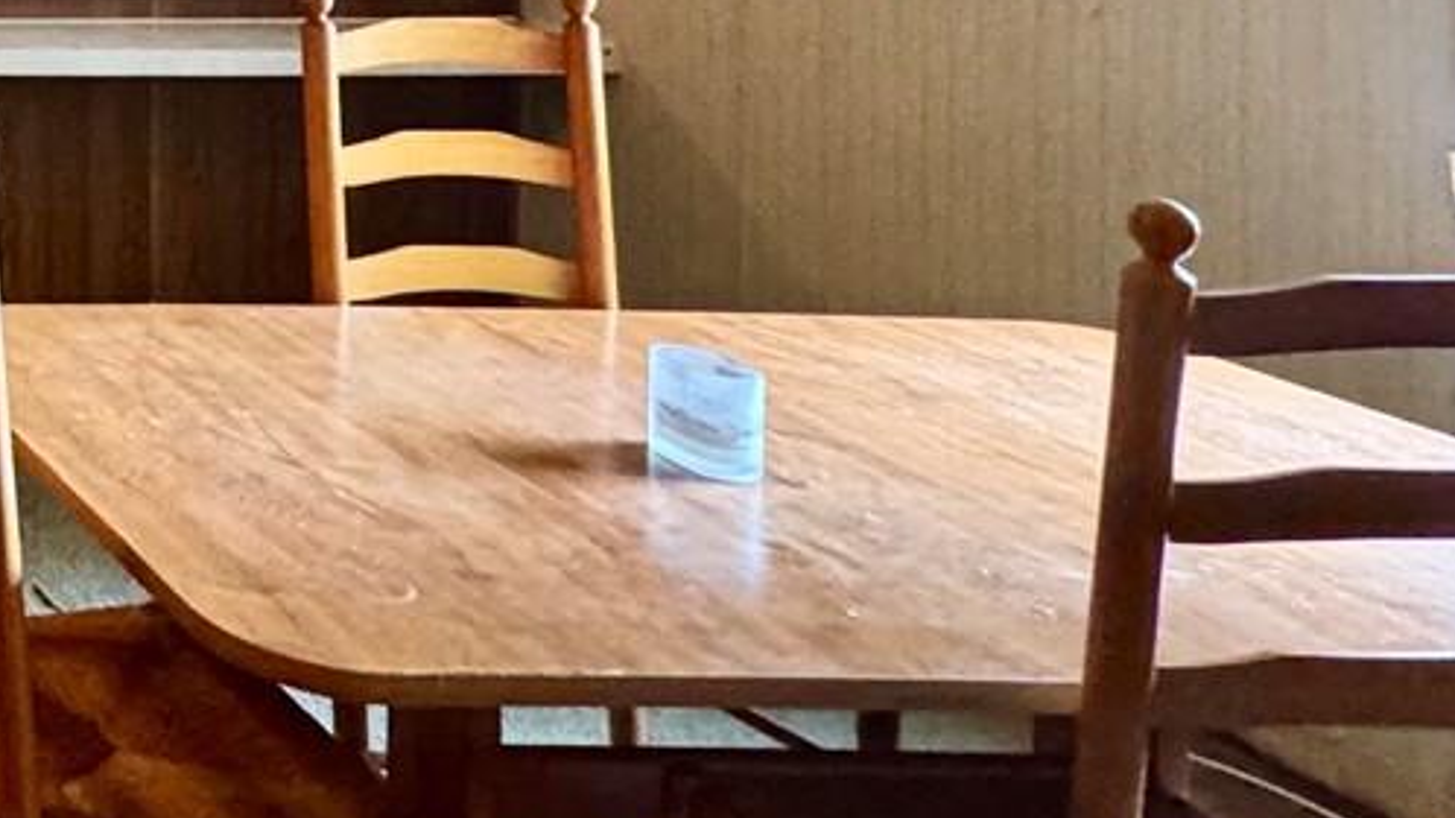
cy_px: -295
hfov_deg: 26.9
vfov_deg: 21.6
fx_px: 1890
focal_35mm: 49
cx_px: -812
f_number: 2.2
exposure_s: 1/60
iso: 500
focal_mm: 2.22
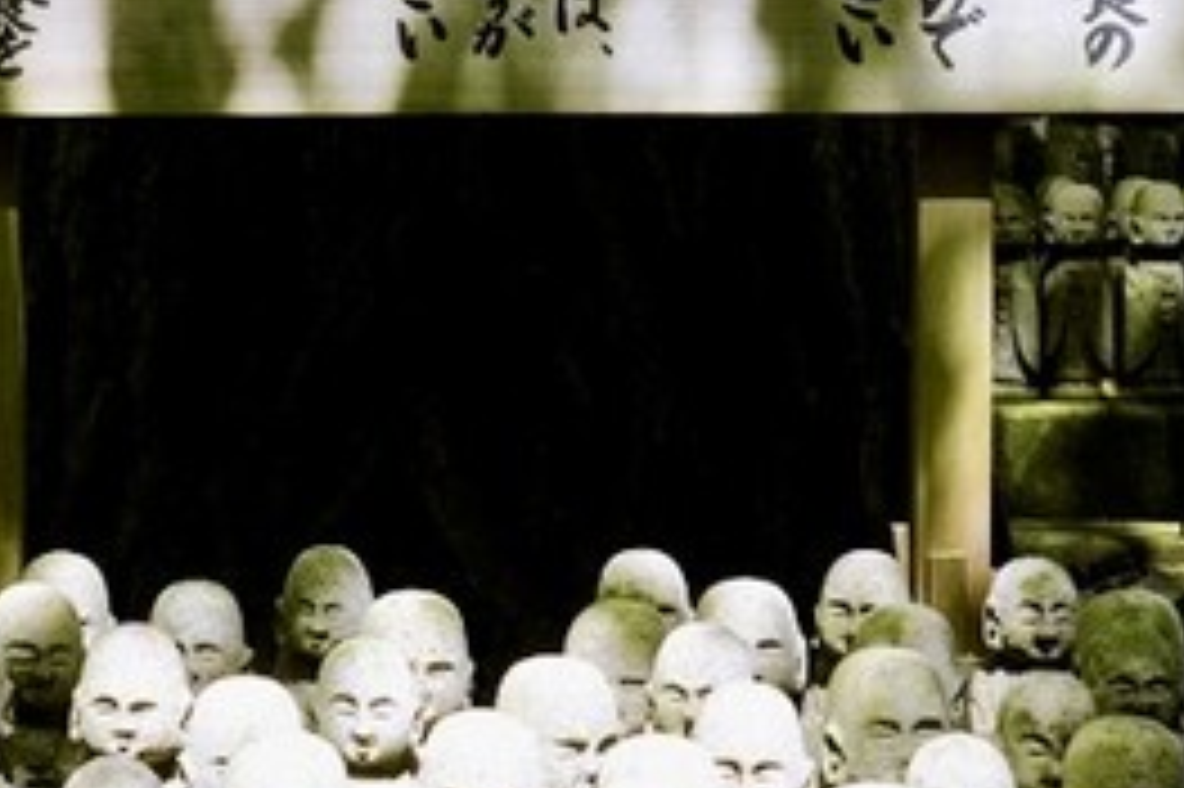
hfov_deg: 16.7
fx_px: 4043
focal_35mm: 123
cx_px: 486
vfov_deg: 11.1
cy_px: 257
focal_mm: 38
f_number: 8
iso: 320
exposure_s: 1/160
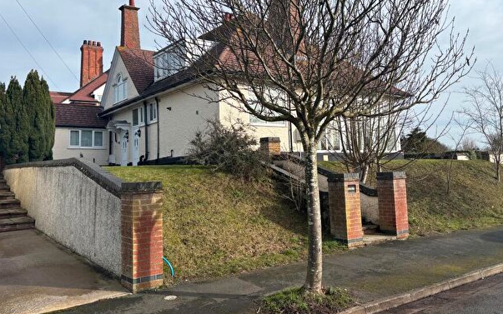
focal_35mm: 32
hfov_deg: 59.6
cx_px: 261
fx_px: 439
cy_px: 126
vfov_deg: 39.3
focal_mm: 5.96
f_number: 1.6
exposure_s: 1/2571
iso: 50
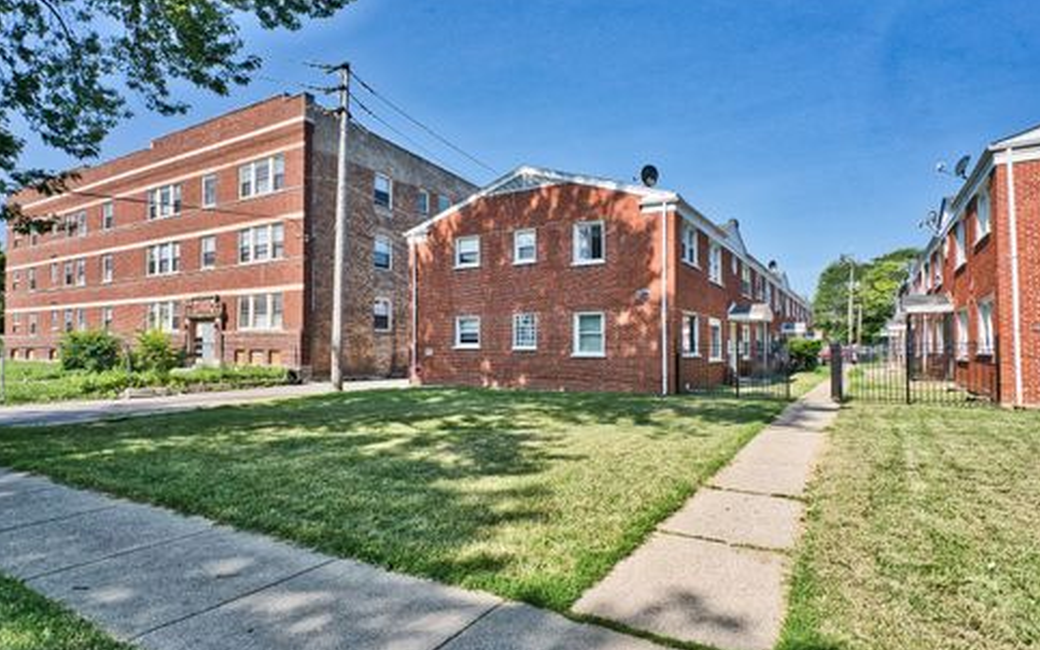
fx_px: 539
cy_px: 338
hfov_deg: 88.0
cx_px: 517
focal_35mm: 19
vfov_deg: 62.2
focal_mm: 18
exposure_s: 1/250
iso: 200
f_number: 10
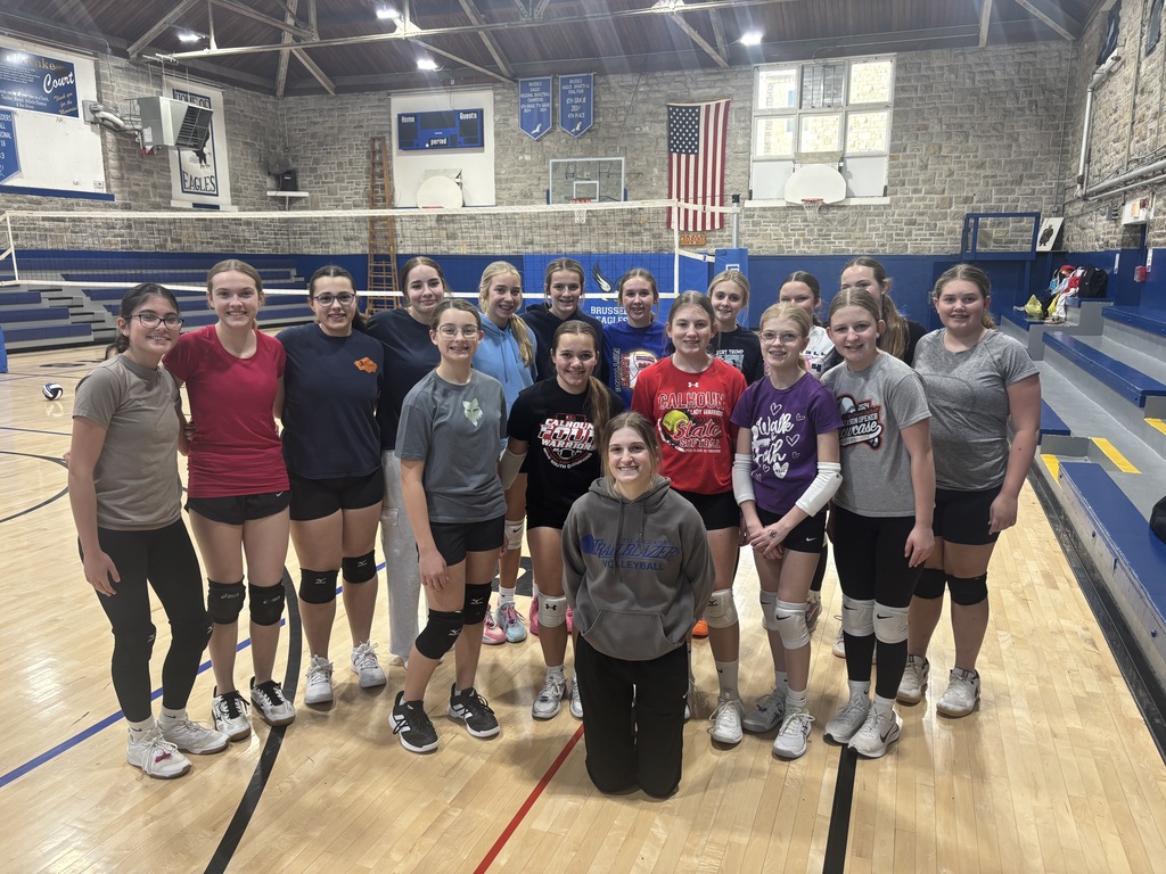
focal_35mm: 26
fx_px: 876
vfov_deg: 53.1
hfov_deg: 67.3
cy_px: 437
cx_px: 583
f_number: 1.6
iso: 80
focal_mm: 5.96
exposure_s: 1/60
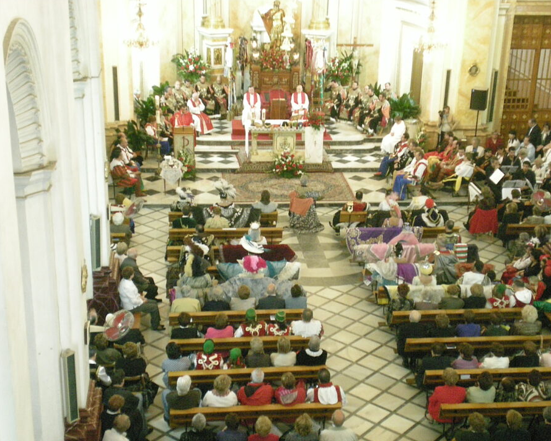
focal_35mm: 59
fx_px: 963
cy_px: 222
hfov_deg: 31.9
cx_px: 296
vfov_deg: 25.8
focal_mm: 9.3
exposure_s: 1/9.7
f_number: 3.9
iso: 617
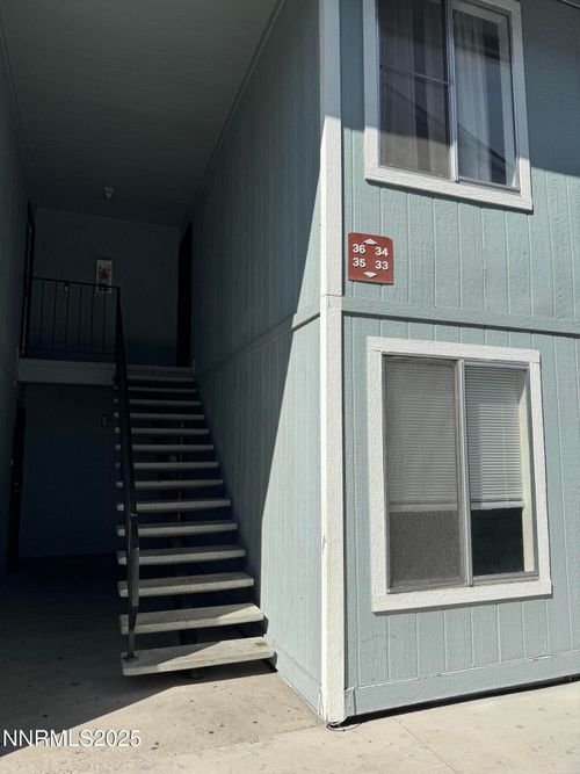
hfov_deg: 56.8
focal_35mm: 24
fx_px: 536
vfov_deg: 71.6
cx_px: 290
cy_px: 387
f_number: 1.78
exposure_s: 1/5814
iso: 80
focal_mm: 6.76
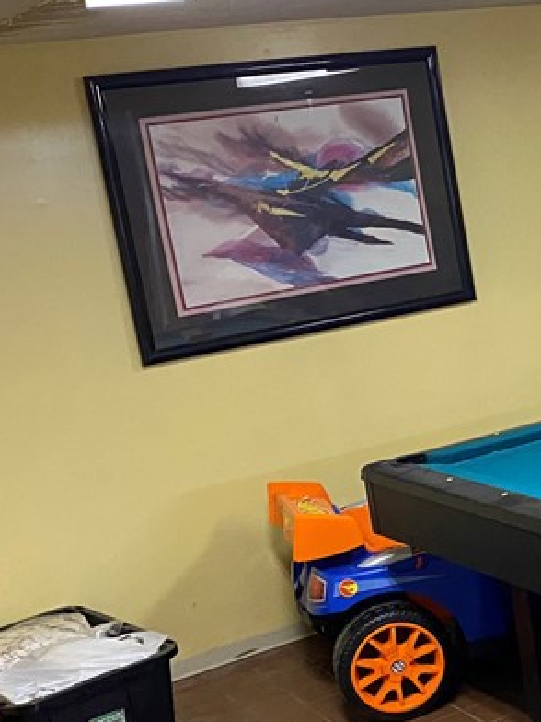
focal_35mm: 68
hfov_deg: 19.9
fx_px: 1417
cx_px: 697
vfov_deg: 28.5
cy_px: 425
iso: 500
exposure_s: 1/40
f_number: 1.8
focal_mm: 4.25
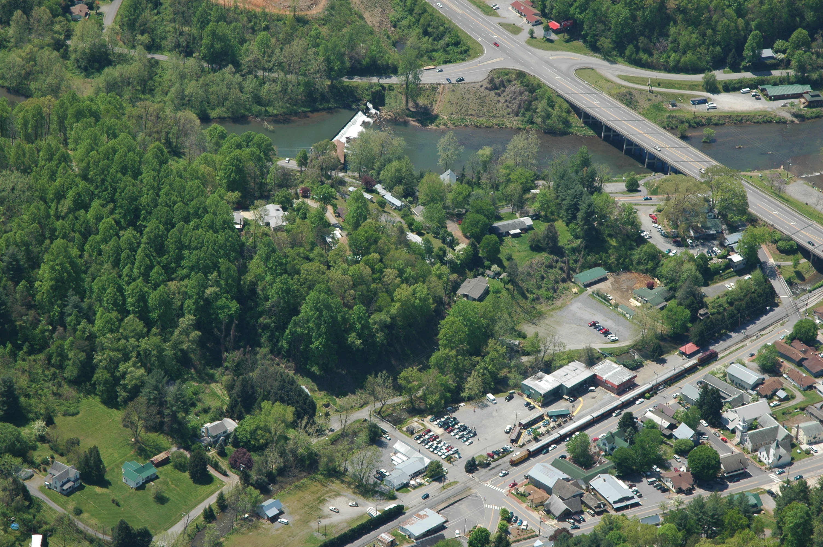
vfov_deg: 10.7
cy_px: 274
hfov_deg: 16.1
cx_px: 412
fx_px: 2912
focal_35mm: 128
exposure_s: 1/400
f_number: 8
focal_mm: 85
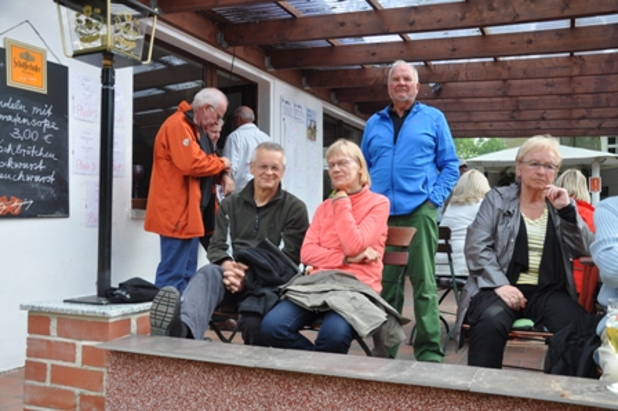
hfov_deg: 57.3
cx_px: 309
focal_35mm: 33
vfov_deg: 39.9
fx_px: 566
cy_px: 206
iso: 200
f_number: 5.6
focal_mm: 22
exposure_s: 1/125
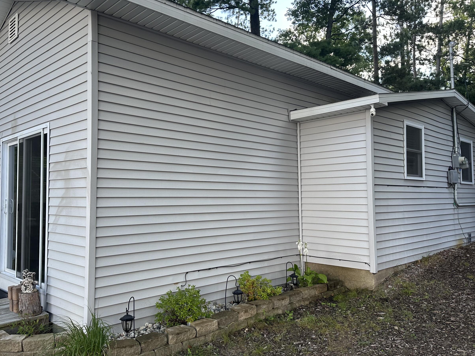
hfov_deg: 59.9
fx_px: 412
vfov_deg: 46.8
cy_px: 168
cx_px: 223
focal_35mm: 30
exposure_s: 1/268
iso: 80
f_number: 1.78
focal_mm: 6.86
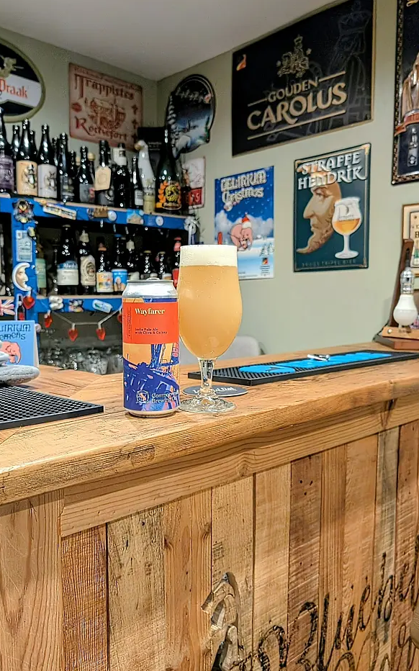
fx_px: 512
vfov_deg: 66.5
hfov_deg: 44.5
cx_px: 188
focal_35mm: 28
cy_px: 345
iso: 202
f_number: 1.68
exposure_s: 1/24.2
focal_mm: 6.9
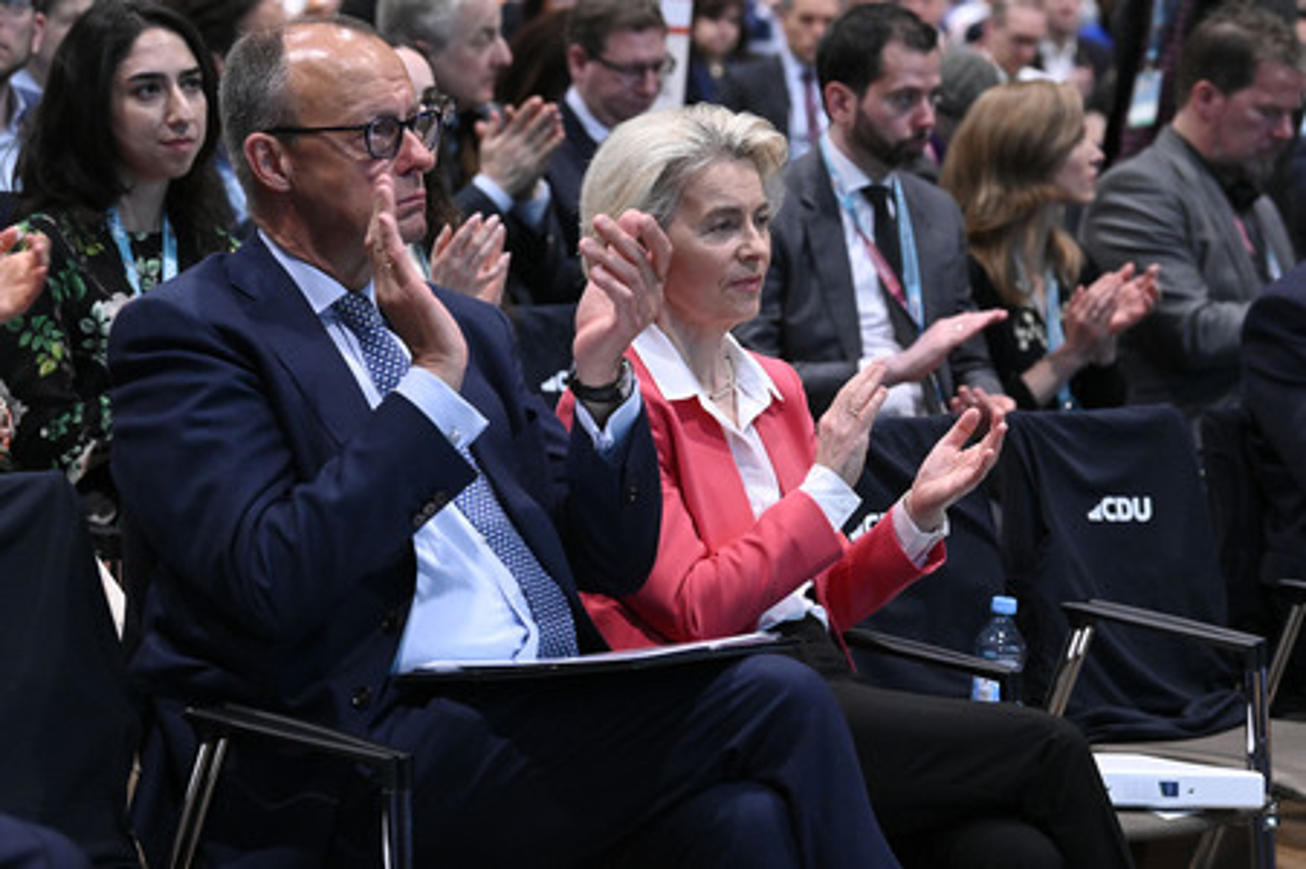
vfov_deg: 11.4
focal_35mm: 120
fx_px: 4350
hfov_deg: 17.1
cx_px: 653
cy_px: 434
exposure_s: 1/250
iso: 10000
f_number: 5.6
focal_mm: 120
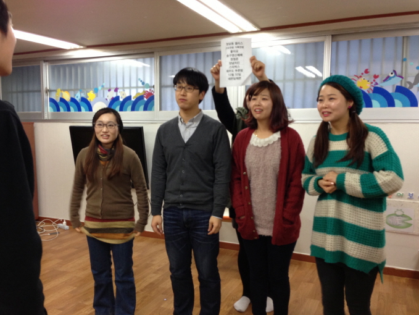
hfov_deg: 53.9
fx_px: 412
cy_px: 160
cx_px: 205
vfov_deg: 41.8
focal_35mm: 34
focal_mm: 4.13
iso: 100
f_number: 2.4
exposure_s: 1/20
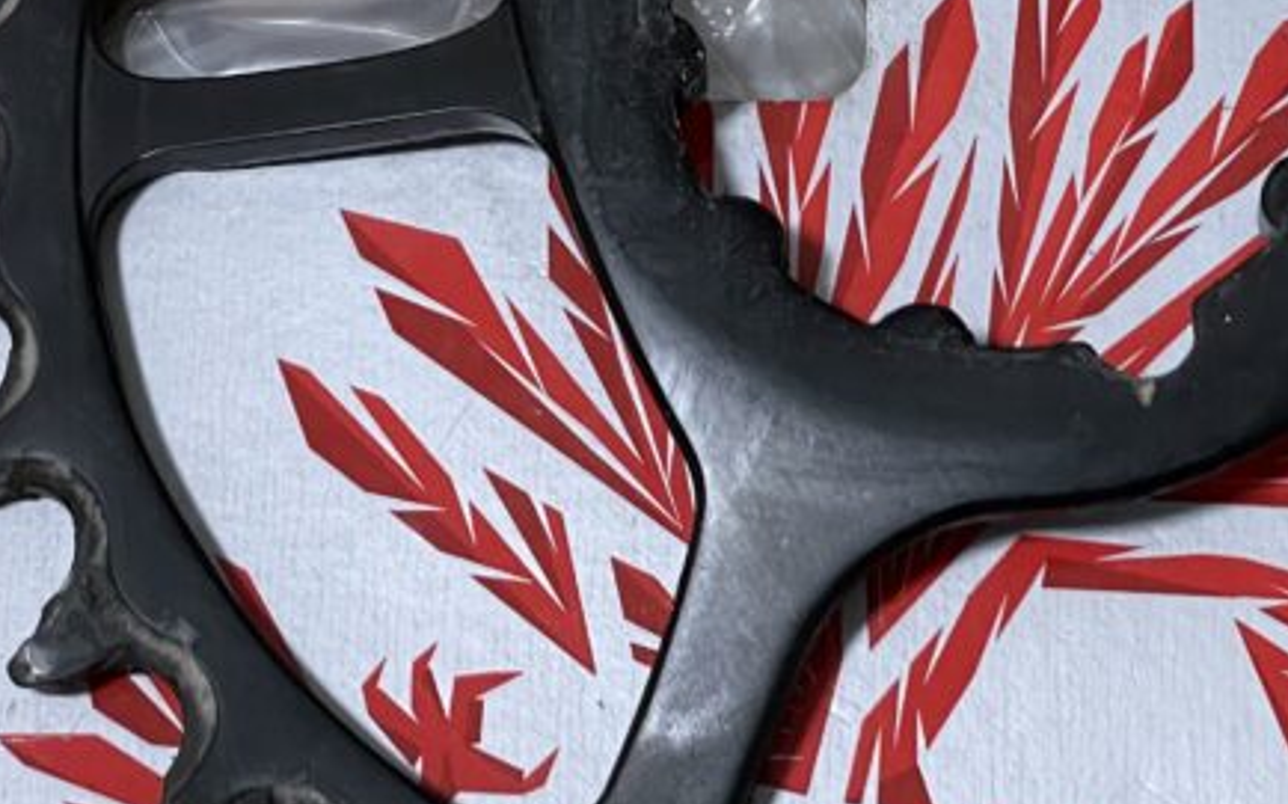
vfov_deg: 10.0
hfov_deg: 15.9
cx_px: 1057
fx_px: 4562
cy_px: 163
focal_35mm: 130
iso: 400
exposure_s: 1/50
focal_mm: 6
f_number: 2
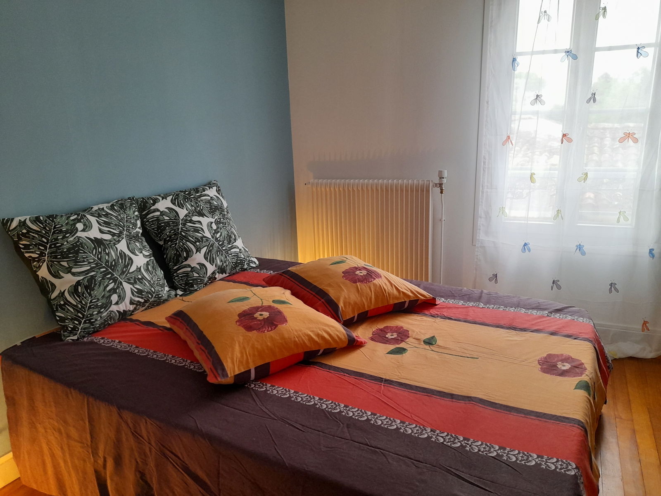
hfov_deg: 69.4
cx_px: 330
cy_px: 248
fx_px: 477
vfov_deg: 54.9
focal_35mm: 25
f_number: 2
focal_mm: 4.6
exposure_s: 1/50
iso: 200
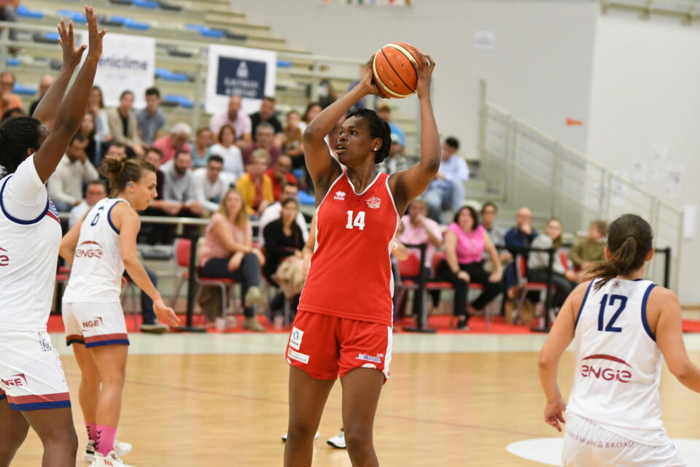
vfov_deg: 8.2
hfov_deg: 12.2
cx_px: 350
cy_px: 234
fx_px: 3266
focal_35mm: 168
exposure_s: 1/640
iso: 6400
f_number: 2.8
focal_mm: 112
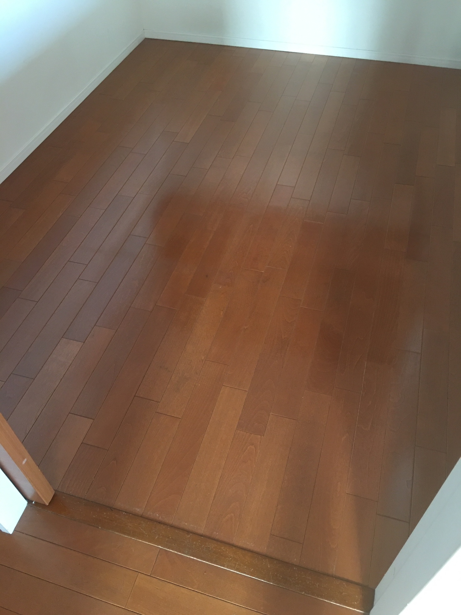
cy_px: 308
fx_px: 515
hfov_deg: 48.2
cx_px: 230
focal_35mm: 29
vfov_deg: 61.7
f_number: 2.2
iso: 100
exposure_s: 1/15
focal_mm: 4.15
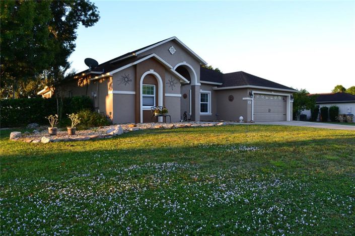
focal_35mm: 27
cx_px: 178
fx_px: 266
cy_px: 118
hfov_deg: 67.4
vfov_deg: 47.9
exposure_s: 1/100
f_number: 9
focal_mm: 18
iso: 400
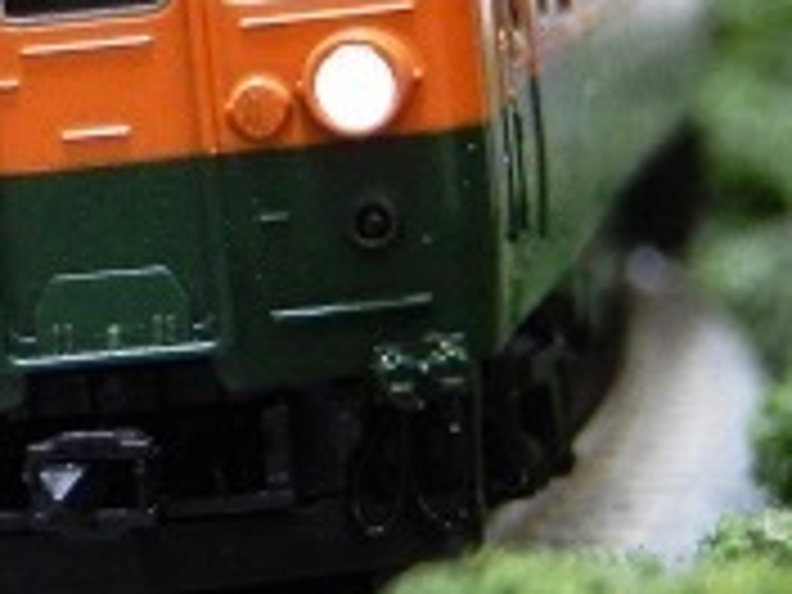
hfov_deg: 6.1
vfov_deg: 4.6
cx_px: -270
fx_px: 7390
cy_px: 112
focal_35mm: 323
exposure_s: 1/2.5
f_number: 5.2
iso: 200
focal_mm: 17
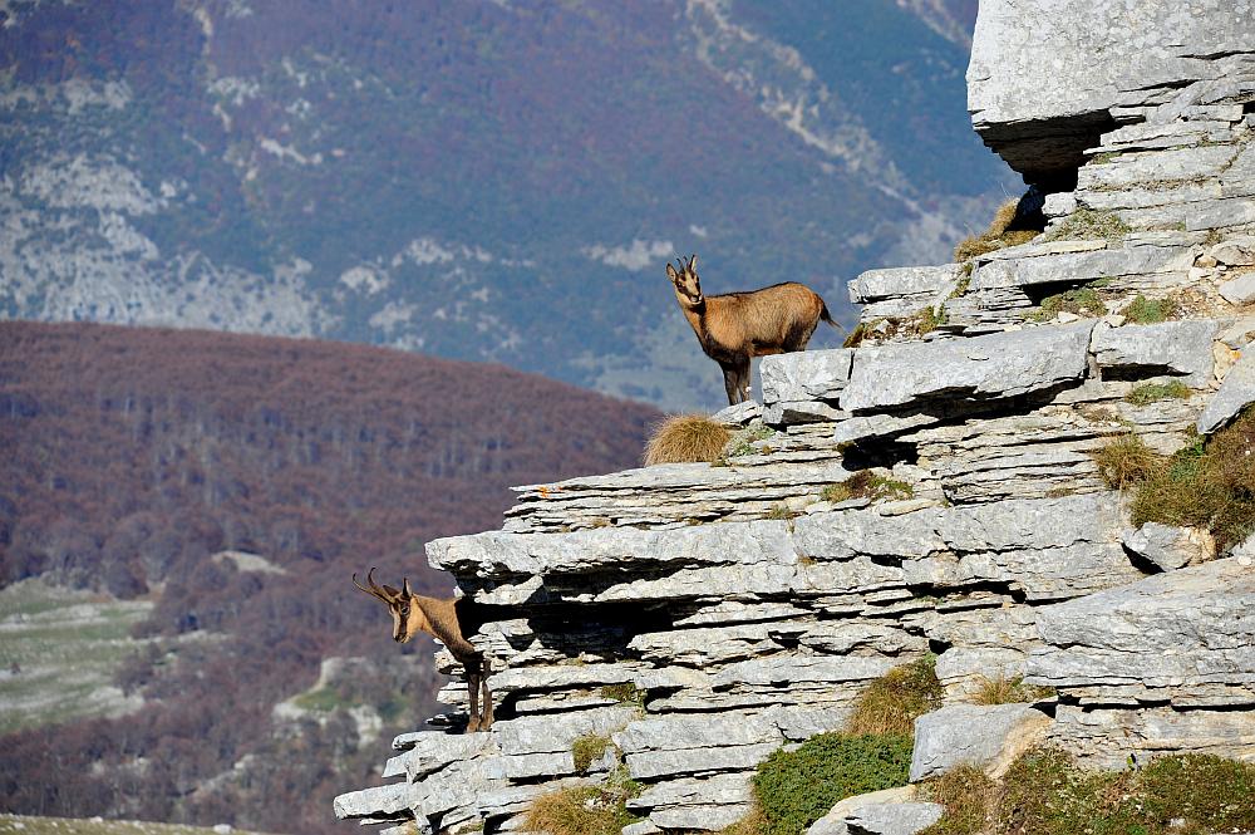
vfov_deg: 4.7
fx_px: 10101
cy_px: 418
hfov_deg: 7.1
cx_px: 628
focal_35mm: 290
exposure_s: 1/500
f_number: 11
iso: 320
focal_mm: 290
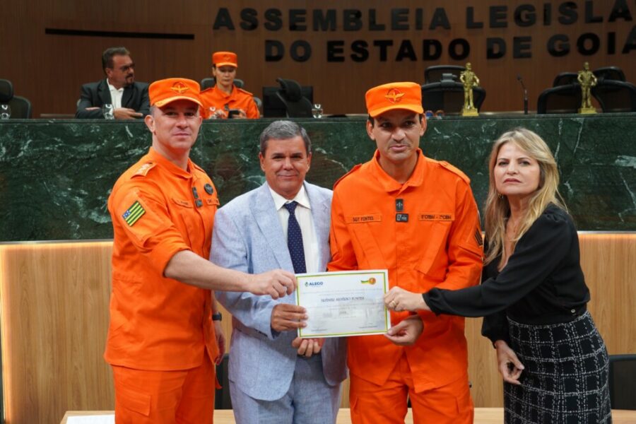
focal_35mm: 43
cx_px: 318
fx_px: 760
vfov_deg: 31.2
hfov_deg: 45.4
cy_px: 212
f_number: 5
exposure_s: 1/160
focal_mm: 43
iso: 1000
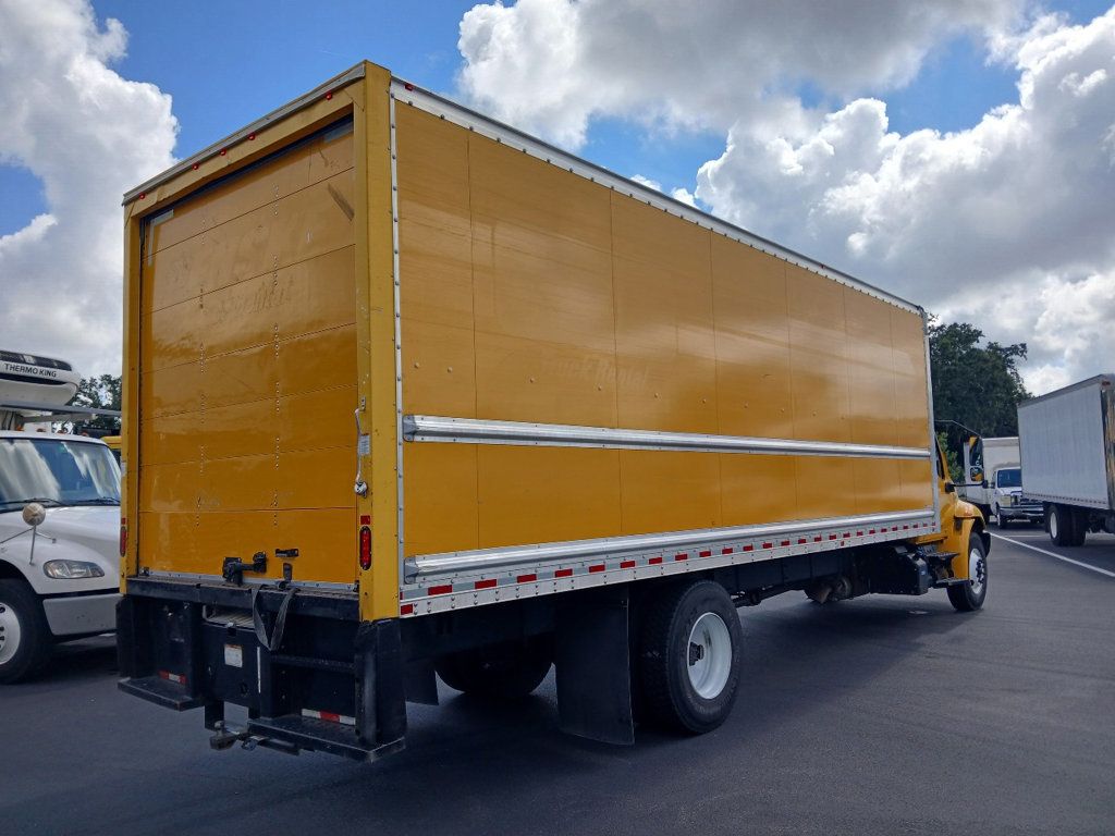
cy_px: 418
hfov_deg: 67.3
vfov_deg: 53.1
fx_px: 837
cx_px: 558
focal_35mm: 26
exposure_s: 1/751
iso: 20
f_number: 1.8
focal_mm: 3.98
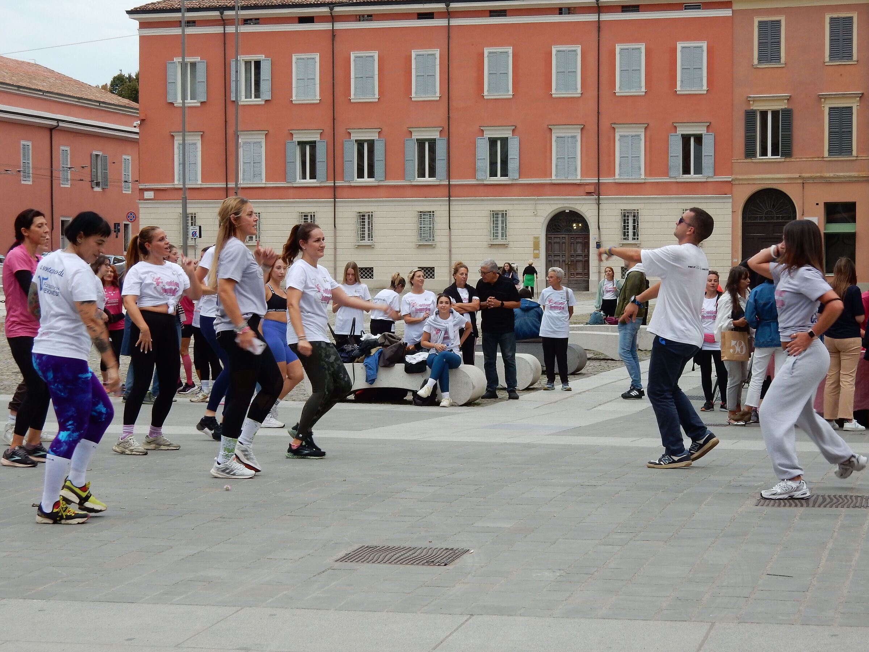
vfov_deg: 17.6
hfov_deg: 23.3
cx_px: 434
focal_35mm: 84
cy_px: 326
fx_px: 2109
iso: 125
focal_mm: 14.9
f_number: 5
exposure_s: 1/80
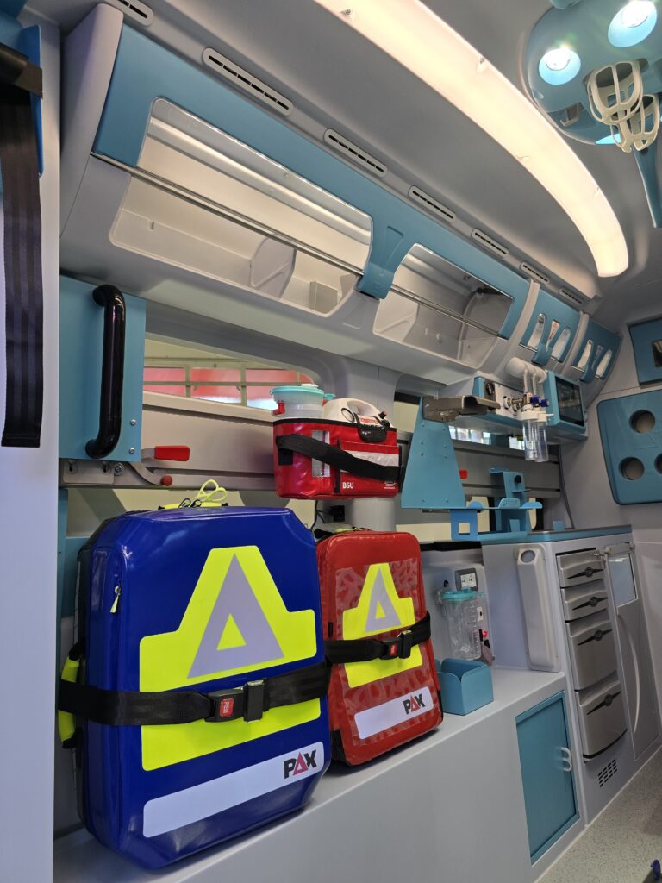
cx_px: 331
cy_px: 442
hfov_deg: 58.9
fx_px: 586
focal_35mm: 23
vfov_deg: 73.9
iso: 100
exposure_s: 1/180
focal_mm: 6.3
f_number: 1.7
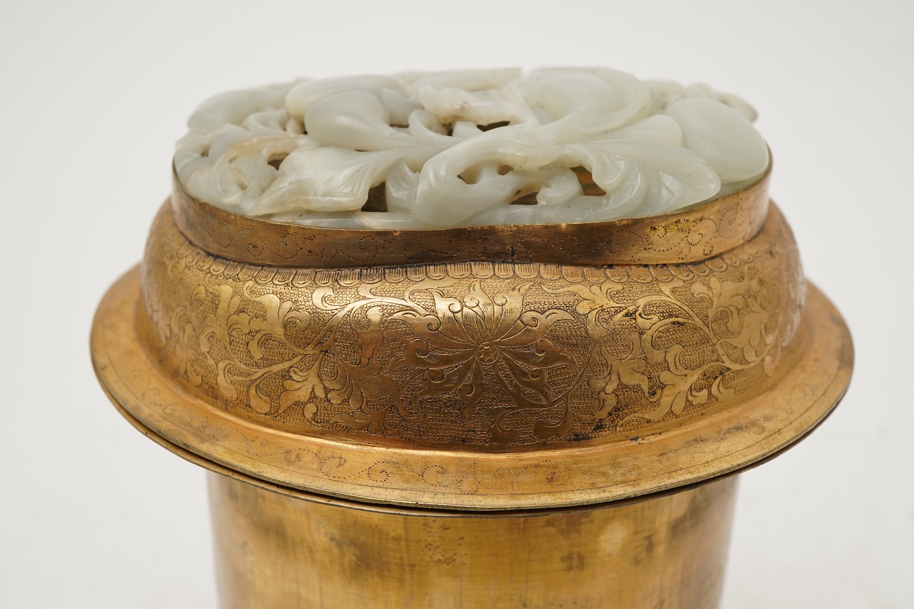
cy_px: 304
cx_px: 457
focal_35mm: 45
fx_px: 1143
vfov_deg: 29.9
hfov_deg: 43.6
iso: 320
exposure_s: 1/125
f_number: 16
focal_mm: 30
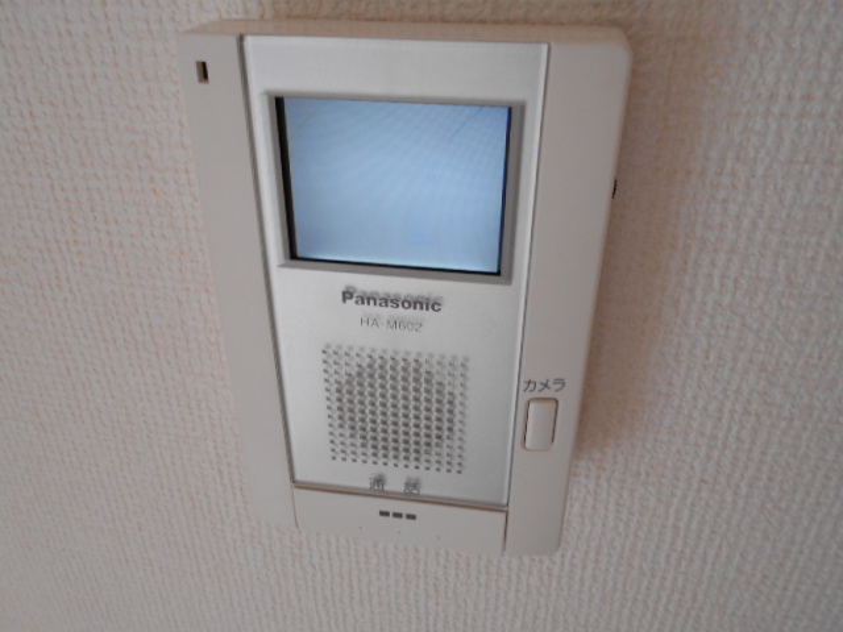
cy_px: 316
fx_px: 633
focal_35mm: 26
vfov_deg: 53.1
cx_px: 422
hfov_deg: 67.3
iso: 160
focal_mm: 4.6
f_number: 3.2
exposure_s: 1/30
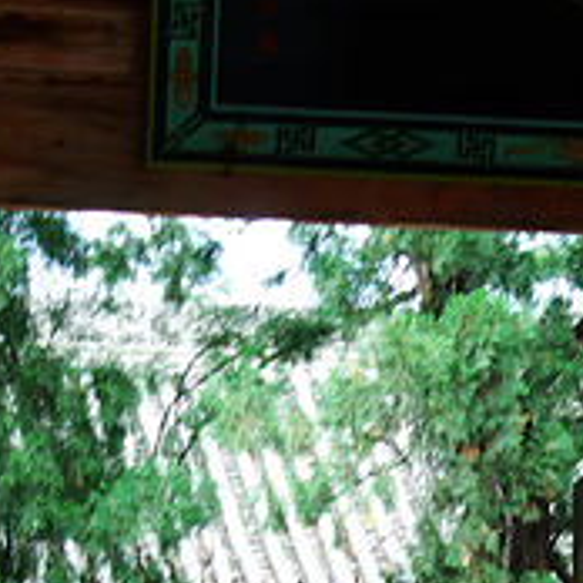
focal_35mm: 217
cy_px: 777
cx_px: 643
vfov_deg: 7.9
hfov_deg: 8.0
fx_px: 4139
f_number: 7.1
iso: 100
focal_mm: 33
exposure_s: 1/13
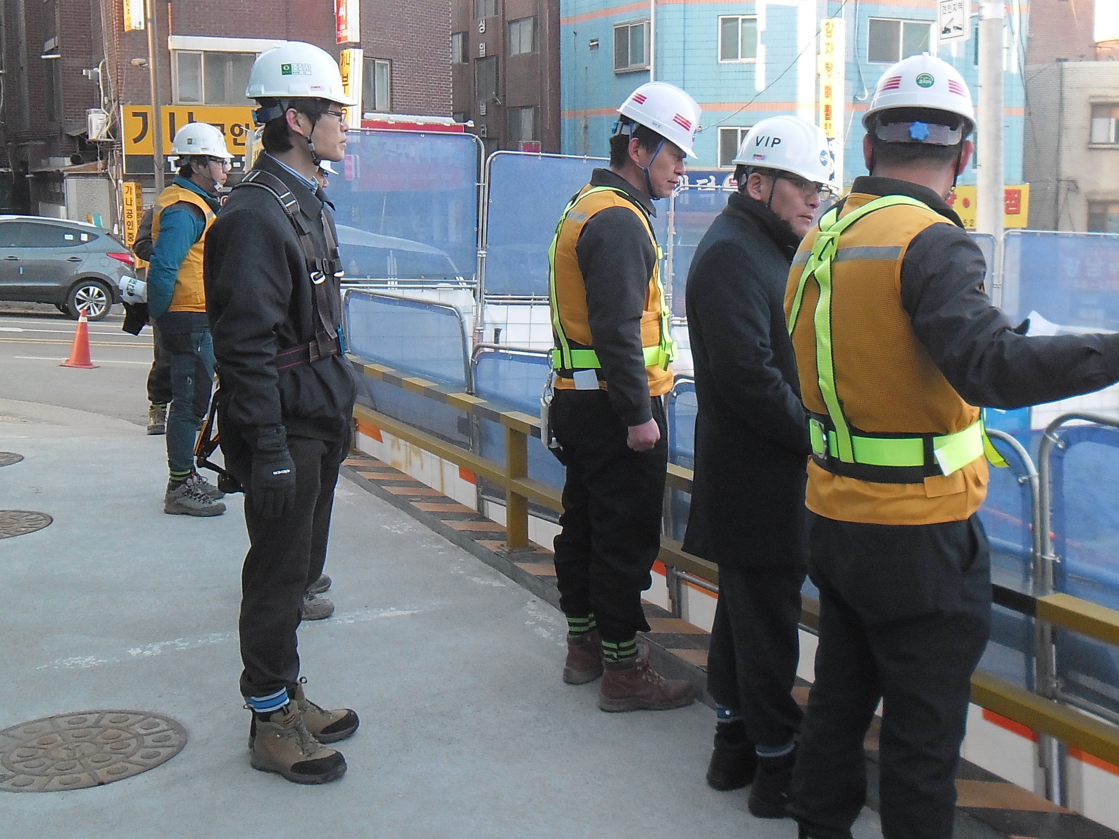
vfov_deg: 33.5
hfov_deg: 43.6
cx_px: 671
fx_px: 1390
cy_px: 357
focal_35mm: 43
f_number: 3.5
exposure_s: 1/76
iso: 100
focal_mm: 4.9
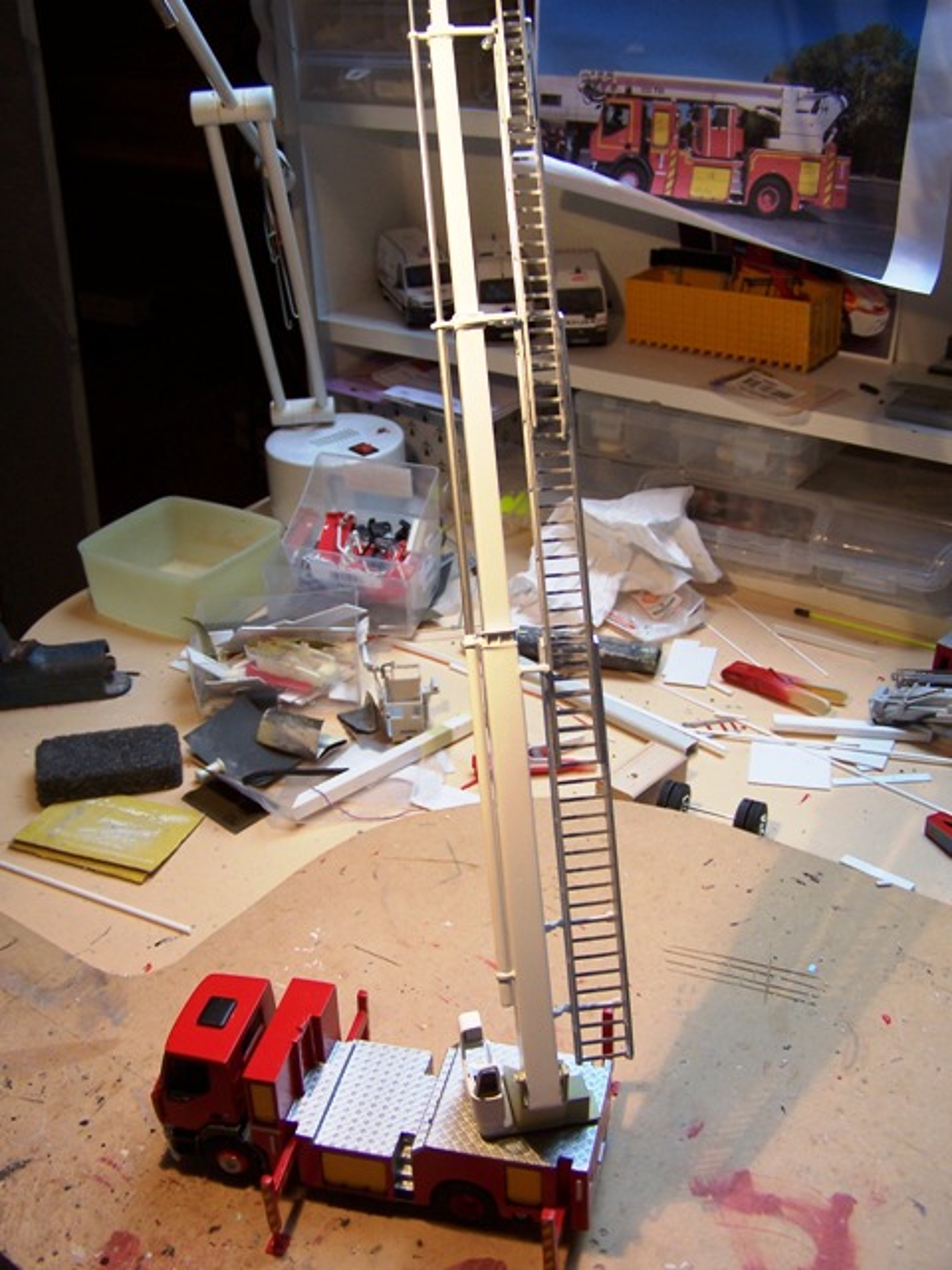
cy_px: 635
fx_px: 1393
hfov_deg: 37.7
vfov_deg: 49.0
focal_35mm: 38
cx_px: 476
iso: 80
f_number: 2.8
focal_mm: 6.3
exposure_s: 1/90
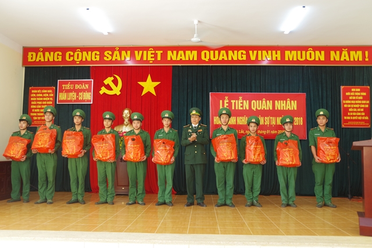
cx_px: 186
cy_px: 124
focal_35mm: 32
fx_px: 326
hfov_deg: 59.5
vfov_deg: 41.7
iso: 200
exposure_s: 1/50
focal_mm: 21
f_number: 4
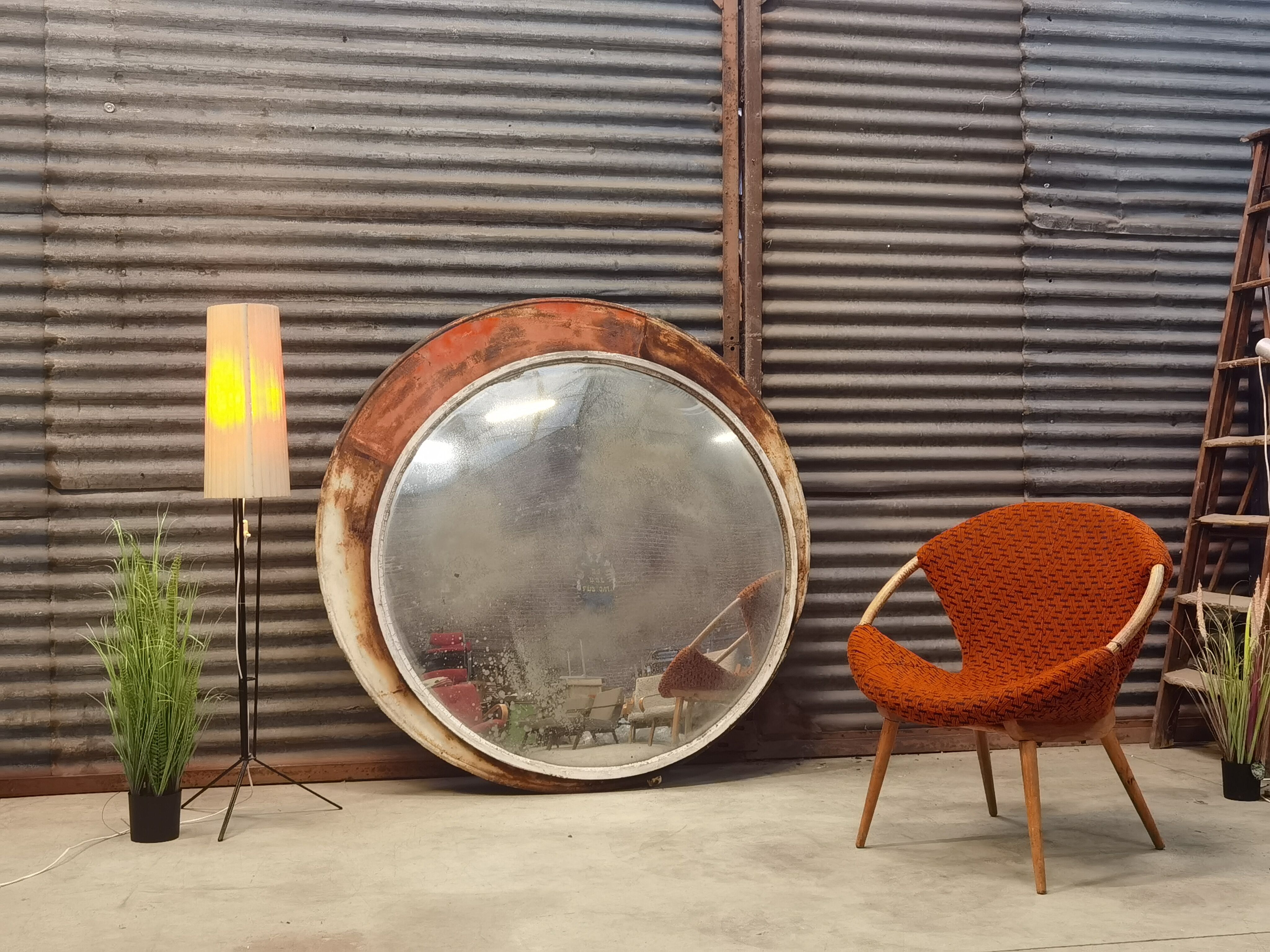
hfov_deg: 45.8
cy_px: 476
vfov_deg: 35.1
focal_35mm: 41
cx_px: 635
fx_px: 1504
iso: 640
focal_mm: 6.71
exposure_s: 1/33.3
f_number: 1.9
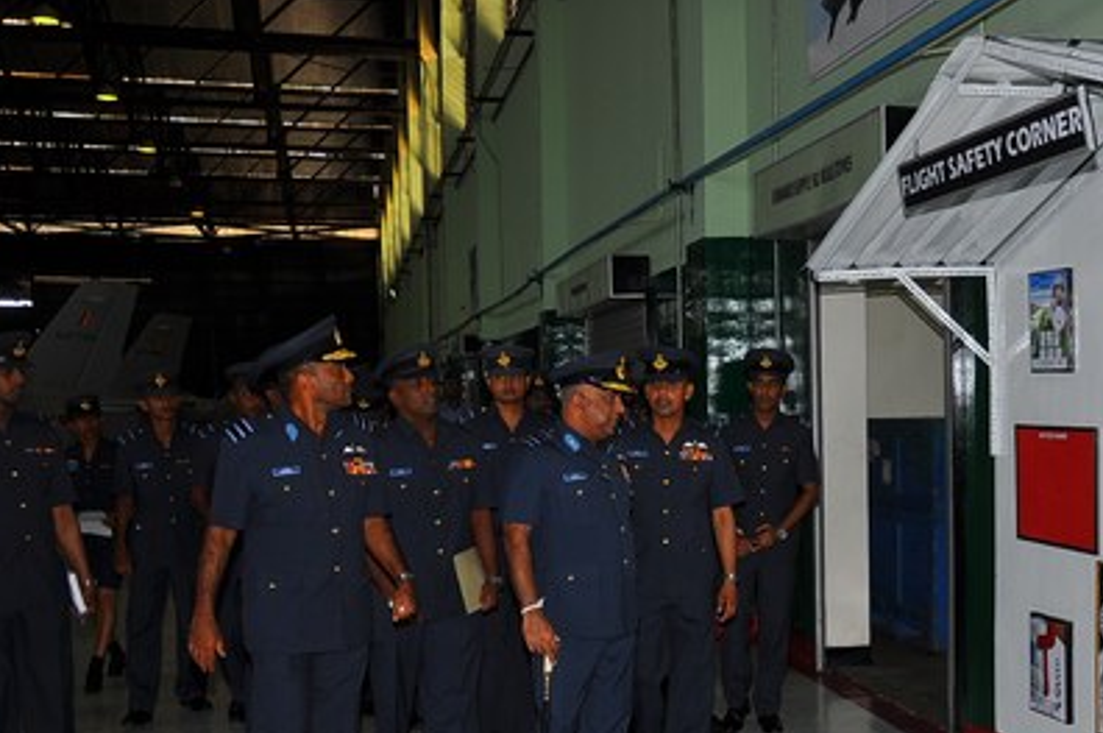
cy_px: 506
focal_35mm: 48
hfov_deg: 40.5
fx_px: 1461
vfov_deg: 27.9
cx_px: 783
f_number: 3.8
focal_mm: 21
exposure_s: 1/100
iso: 200
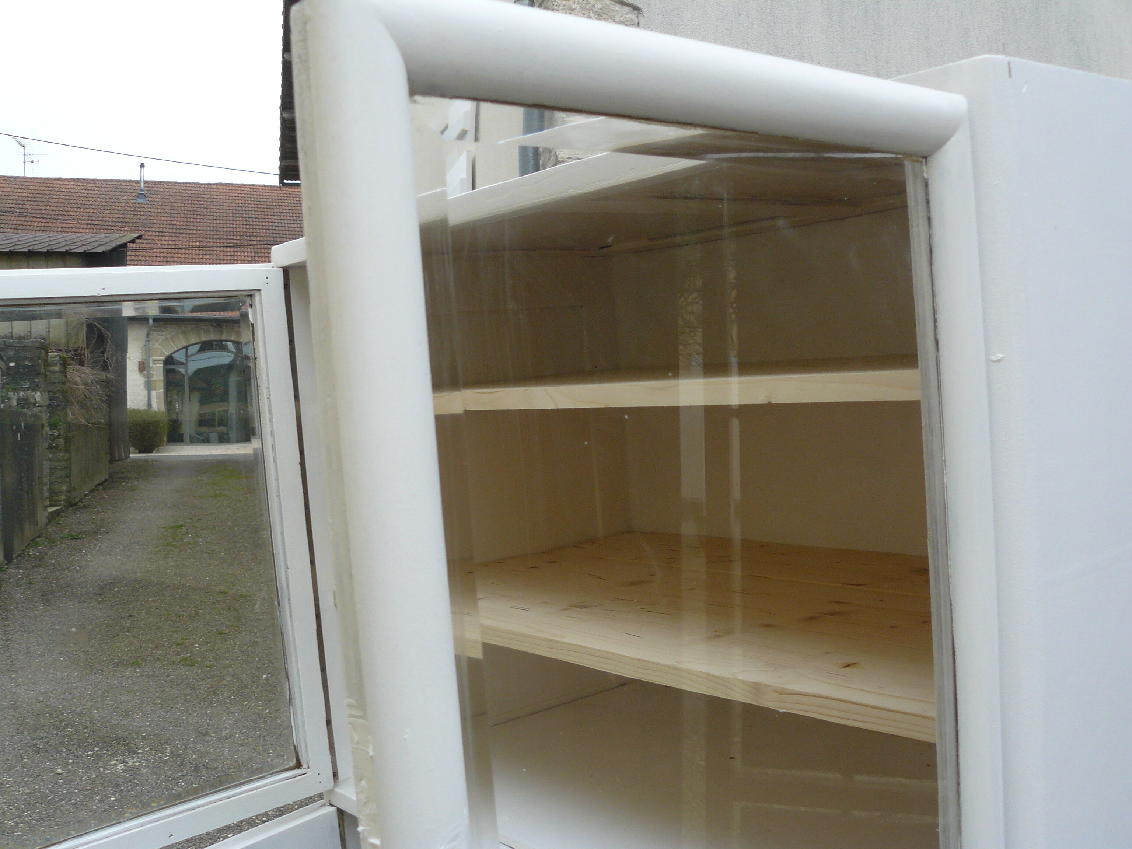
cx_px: 566
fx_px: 1177
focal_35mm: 36
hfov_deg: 51.4
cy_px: 424
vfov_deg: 39.7
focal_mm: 6
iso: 100
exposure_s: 1/100
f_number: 4
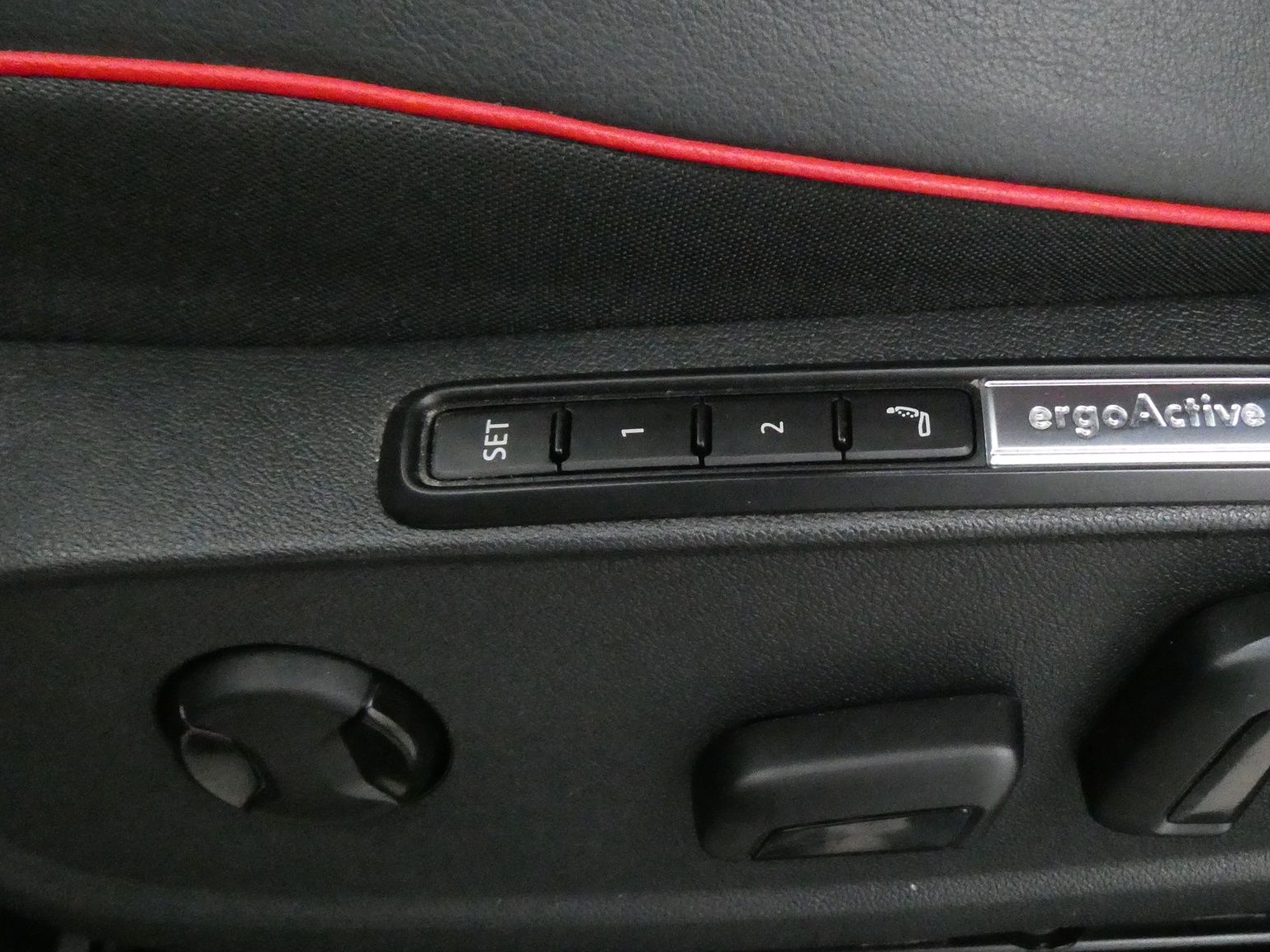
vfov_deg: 36.8
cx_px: 860
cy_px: 527
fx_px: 1431
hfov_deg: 47.0
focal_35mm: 39
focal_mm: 4.3
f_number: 3.3
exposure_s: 1/25
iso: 1600
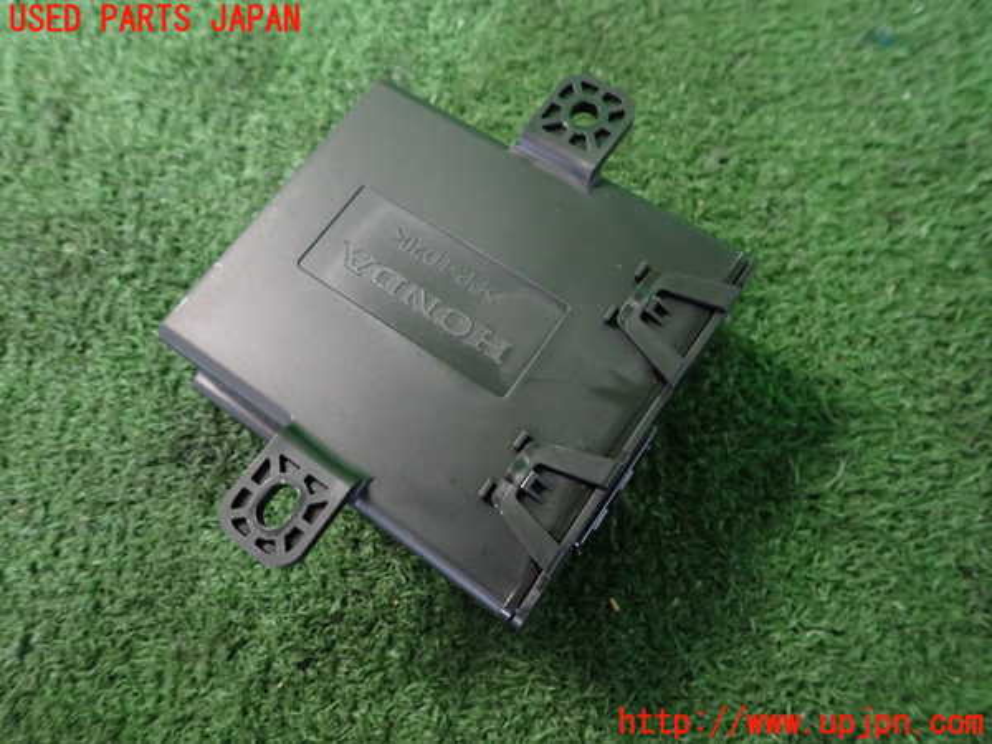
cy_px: 372
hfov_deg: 69.4
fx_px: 716
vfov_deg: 54.9
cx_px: 496
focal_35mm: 25
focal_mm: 4.5
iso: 640
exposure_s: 1/30
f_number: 2
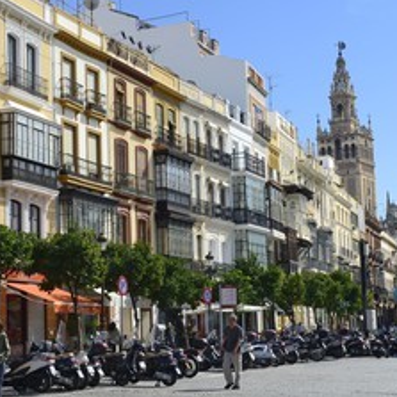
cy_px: 190
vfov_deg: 21.7
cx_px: 112
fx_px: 1038
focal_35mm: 80
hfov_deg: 21.5
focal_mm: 50
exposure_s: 1/200
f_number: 13
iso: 200
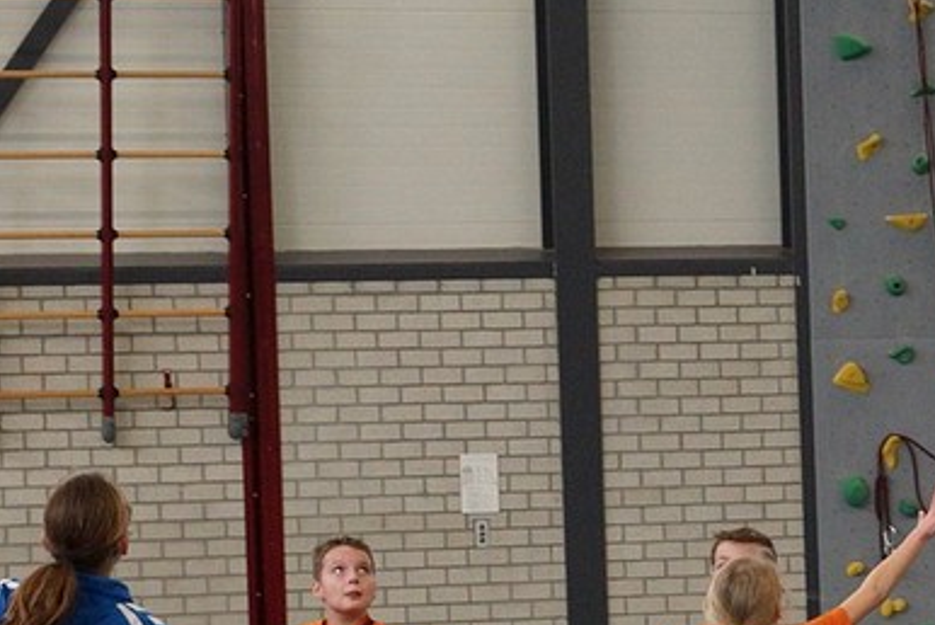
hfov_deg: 14.7
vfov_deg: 9.8
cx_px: 463
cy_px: 514
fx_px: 3621
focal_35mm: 139
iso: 1000
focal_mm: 35
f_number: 4
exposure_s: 1/250
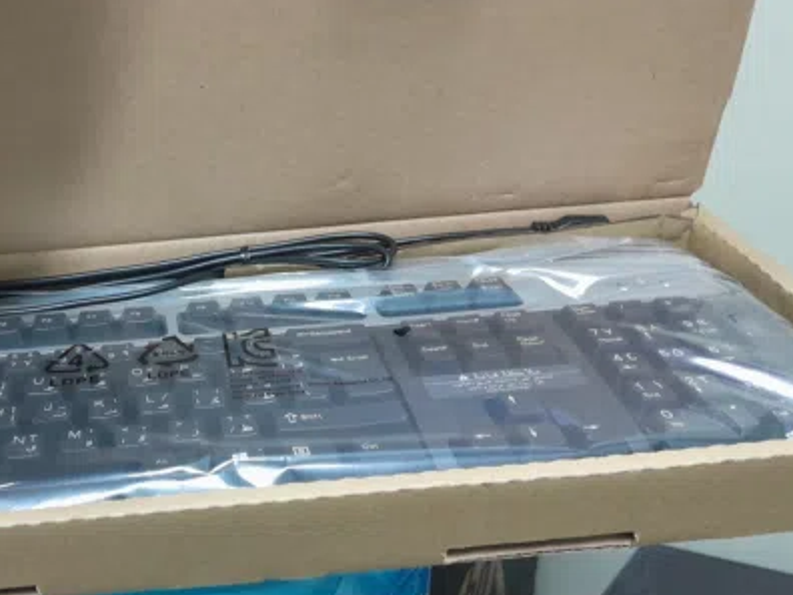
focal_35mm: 42
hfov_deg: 43.3
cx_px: 192
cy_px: 313
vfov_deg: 34.3
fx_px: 962
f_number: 1.8
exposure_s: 1/33
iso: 400
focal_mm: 3.98
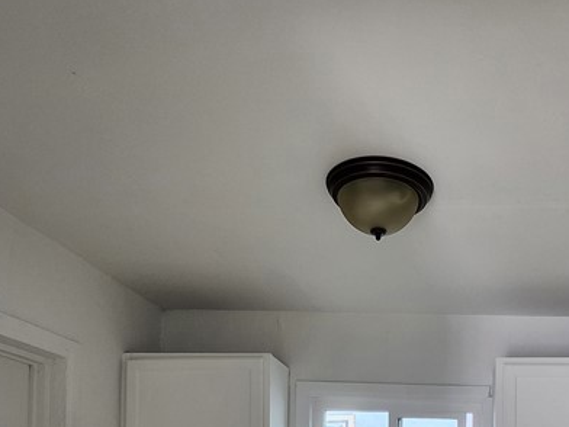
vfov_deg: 34.6
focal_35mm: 34
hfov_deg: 51.7
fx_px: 559
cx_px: 425
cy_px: 494
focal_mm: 1.7
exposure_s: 1/120
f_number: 2.2
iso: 64
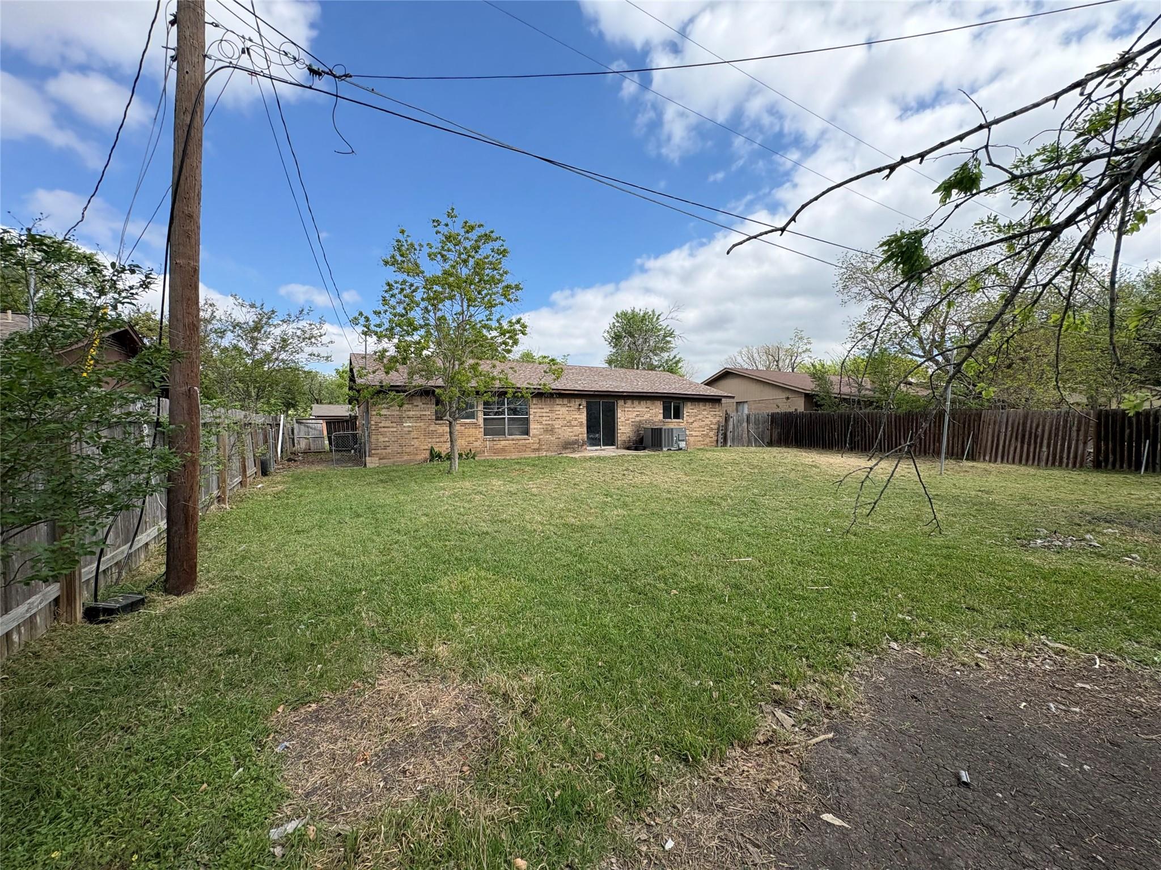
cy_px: 435
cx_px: 580
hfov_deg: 102.1
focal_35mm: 14
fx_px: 470
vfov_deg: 85.7
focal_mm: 2.22
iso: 50
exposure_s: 1/1672
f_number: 2.2
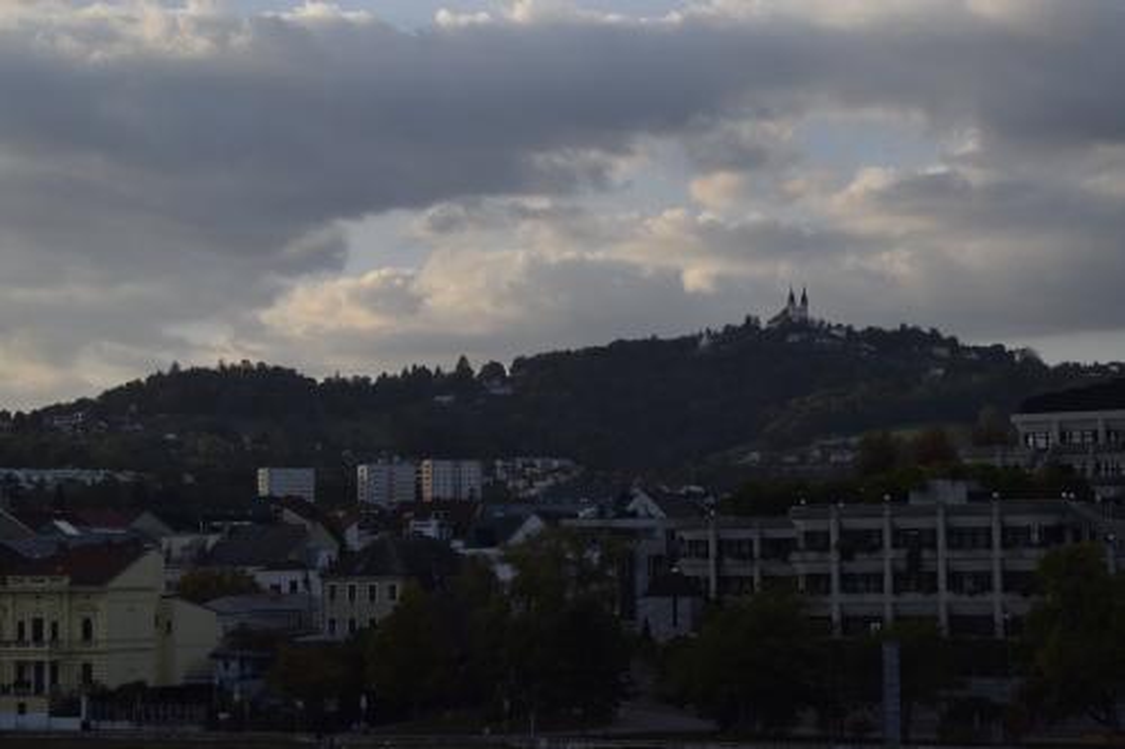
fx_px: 2577
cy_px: 374
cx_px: 562
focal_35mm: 82
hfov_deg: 24.6
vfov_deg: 16.5
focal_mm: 55
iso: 800
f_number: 8
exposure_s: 1/3200
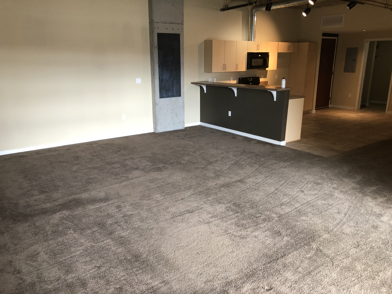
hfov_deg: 63.4
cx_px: 196
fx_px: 317
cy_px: 147
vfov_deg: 49.7
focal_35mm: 28
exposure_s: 1/15
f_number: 1.8
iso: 40
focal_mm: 3.99
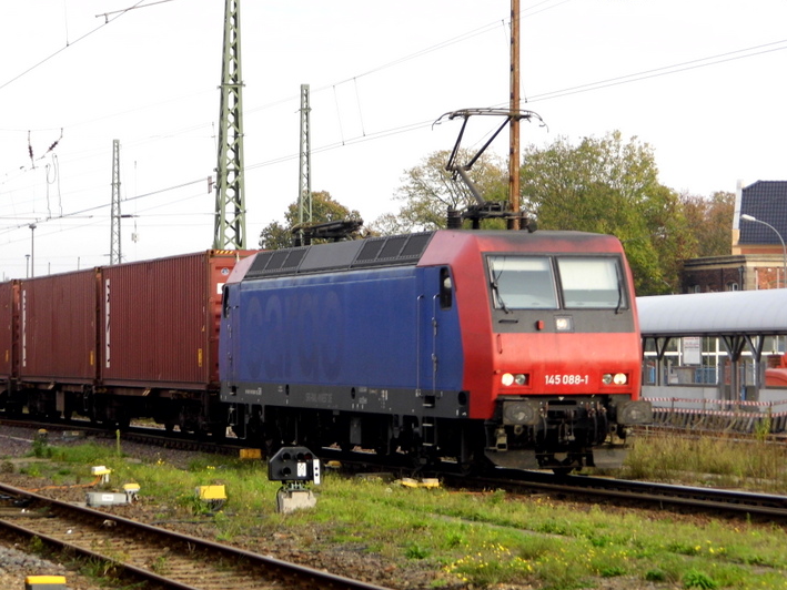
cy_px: 304
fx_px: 3388
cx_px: 443
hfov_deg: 13.2
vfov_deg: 10.0
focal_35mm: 149
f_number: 4.7
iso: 100
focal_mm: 23.6
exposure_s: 1/197
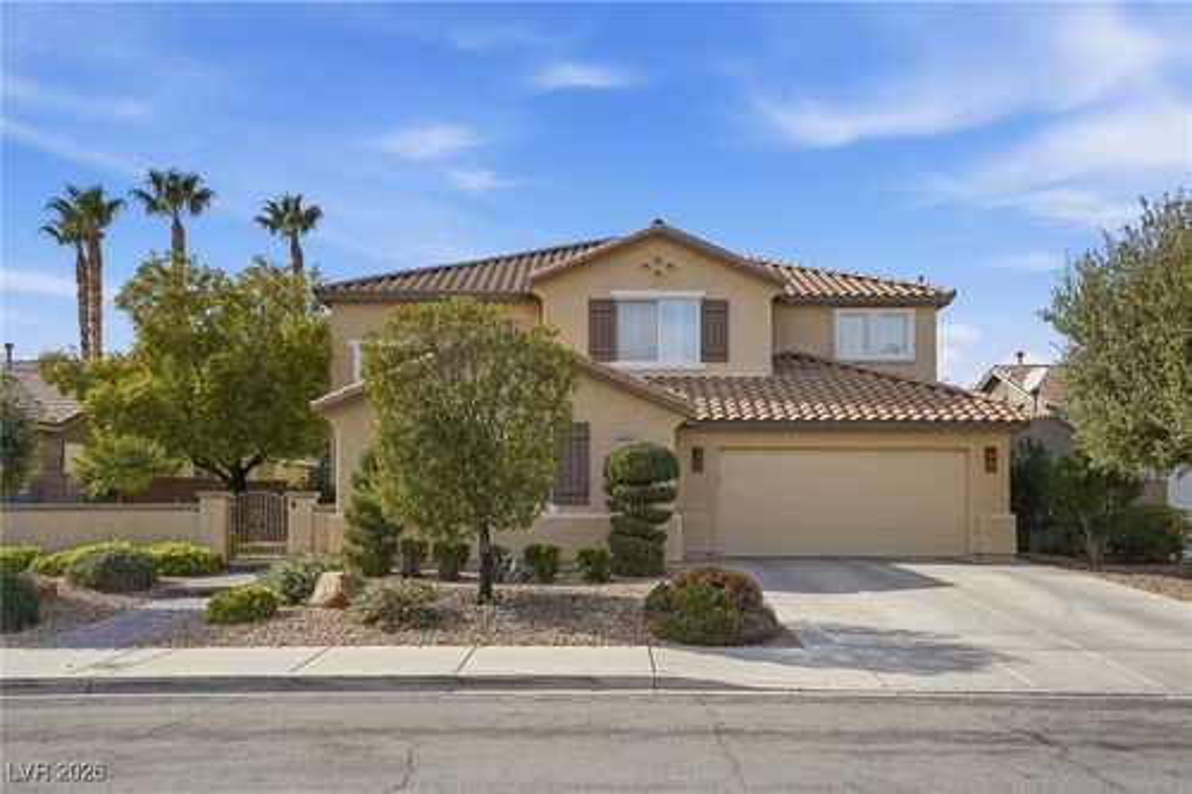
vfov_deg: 41.1
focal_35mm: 32
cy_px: 397
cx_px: 596
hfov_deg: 58.7
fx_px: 1059
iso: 320
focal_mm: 32
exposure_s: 1/2500
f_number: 9
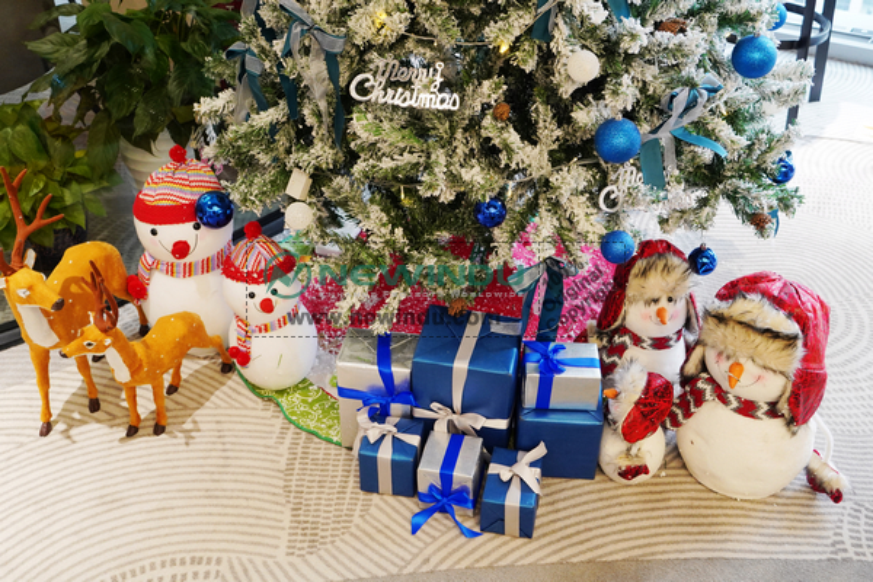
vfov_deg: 32.6
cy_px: 291
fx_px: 994
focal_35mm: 41
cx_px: 436
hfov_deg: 47.4
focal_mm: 41
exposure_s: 1/160
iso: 3200
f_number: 5
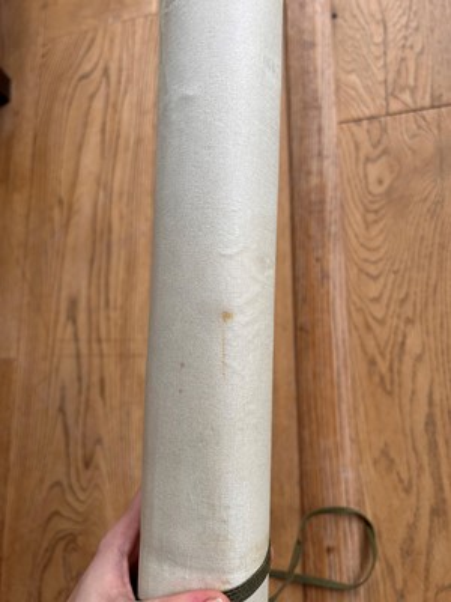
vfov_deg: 67.3
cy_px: 301
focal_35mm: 26
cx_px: 226
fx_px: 452
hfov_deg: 53.1
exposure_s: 1/121
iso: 80
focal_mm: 5.7
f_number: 1.5
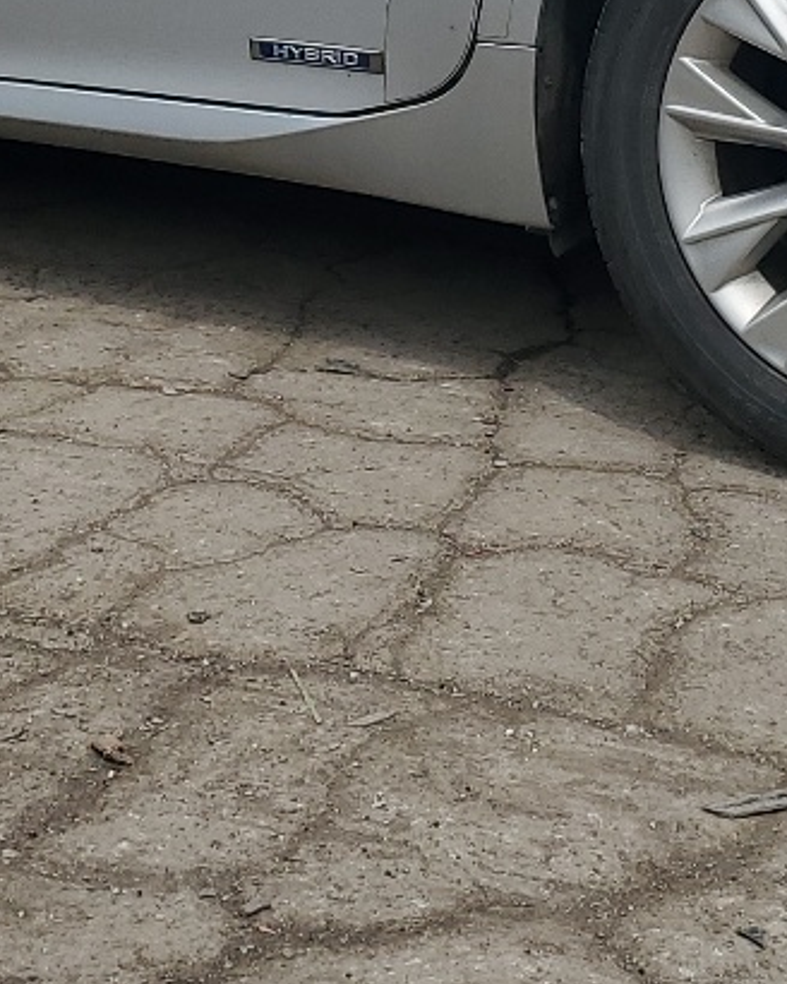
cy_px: -14
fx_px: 2882
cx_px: 432
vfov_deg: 18.8
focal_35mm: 99
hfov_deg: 15.5
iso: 50
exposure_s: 1/5000
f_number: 1.5
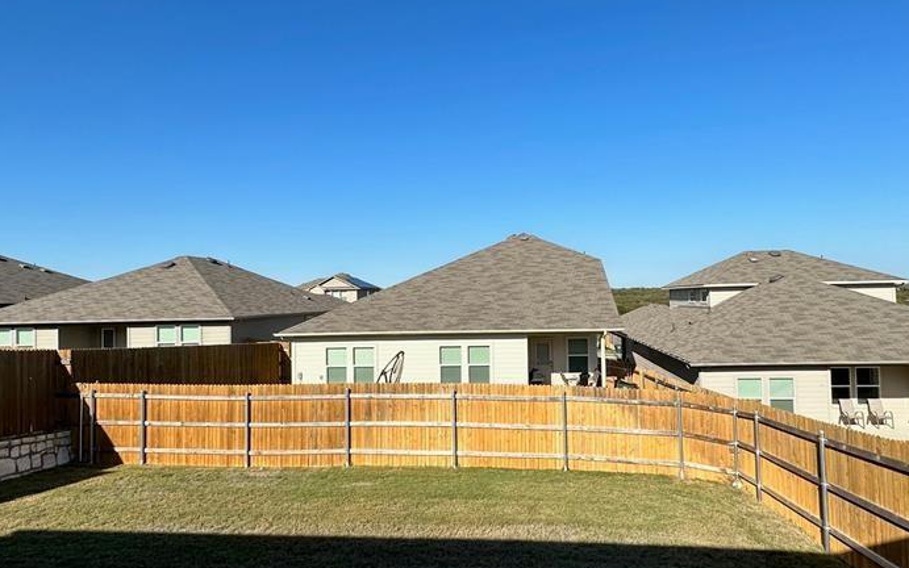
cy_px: 283
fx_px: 545
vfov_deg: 55.1
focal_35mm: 22
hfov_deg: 79.6
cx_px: 480
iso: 50
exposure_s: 1/3205
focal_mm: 2.22
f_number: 2.2
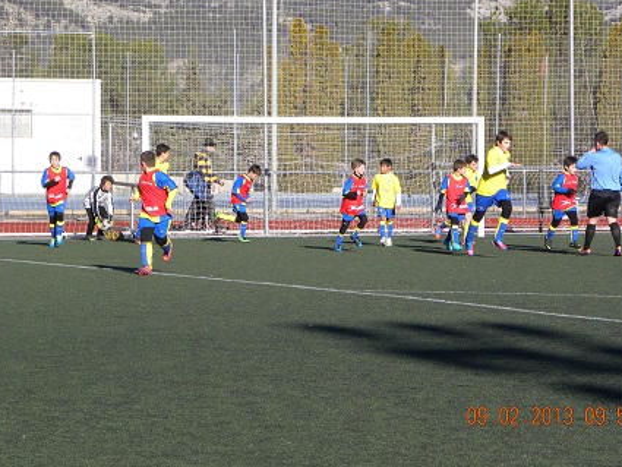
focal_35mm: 180
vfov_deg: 8.3
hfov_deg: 11.0
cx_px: 334
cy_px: 211
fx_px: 3235
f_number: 5.6
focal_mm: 28.8
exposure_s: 1/296
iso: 64
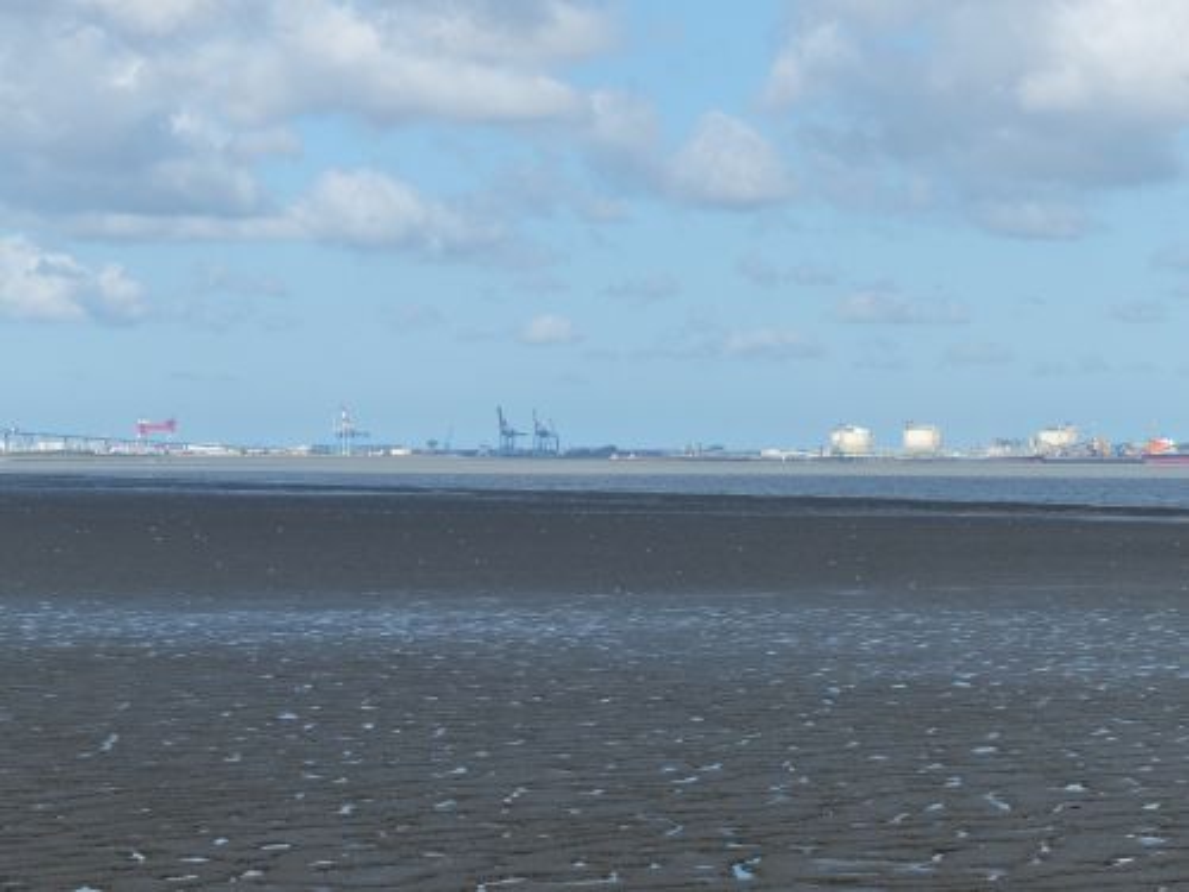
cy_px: 446
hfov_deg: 16.3
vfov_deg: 12.2
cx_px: 594
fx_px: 4156
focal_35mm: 121
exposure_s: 1/1300
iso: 160
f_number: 4
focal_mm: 21.8
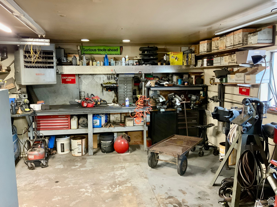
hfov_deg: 61.7
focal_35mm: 29
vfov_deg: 48.2
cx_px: 138
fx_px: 232
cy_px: 104
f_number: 1.8
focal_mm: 3
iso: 250
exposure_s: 1/40
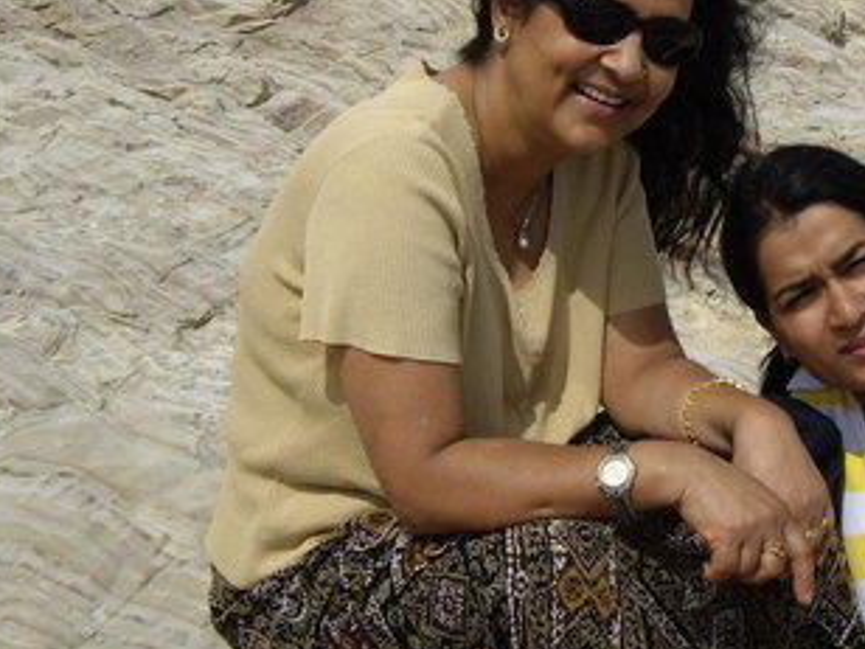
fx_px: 1974
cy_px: 174
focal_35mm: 79
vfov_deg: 18.6
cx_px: 688
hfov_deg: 24.3
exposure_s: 1/640
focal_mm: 6.2
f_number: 4.3
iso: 50
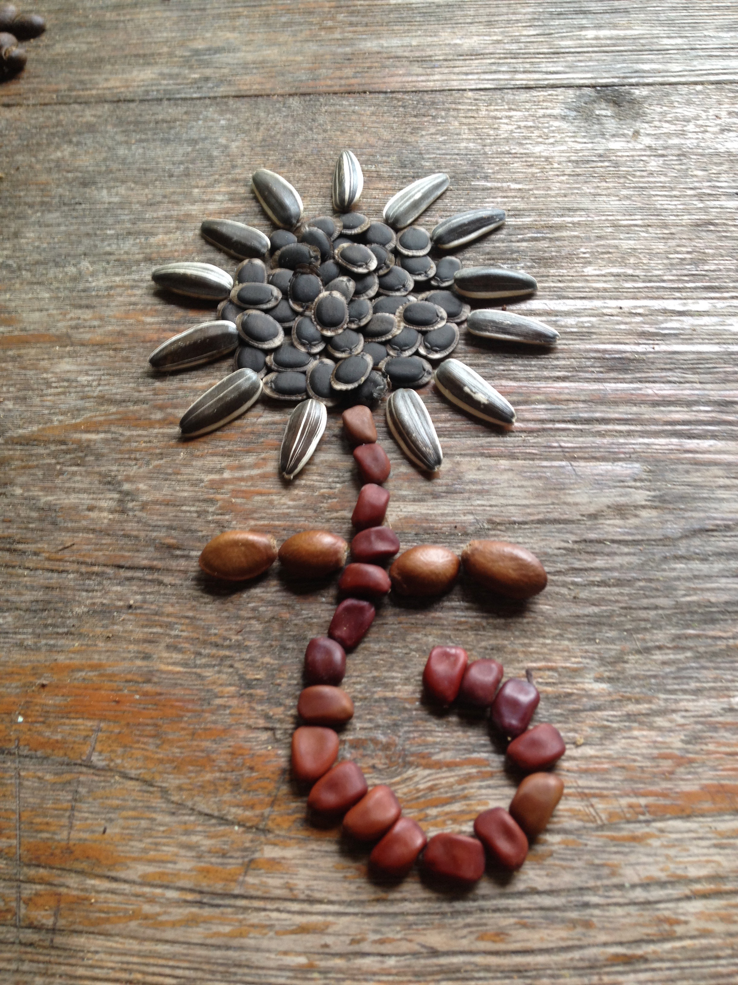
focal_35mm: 35
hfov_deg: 40.7
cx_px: 369
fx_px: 995
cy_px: 492
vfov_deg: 52.6
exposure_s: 1/20
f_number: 2.4
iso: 50
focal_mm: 4.28
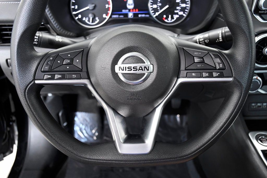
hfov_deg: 53.1
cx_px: 134
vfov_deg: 36.9
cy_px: 89
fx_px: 267
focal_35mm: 36
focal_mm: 24
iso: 2500
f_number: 4.5
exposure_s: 1/80
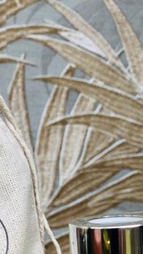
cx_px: 29
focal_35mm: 108
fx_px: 729
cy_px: 221
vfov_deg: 19.5
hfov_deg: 11.2
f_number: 2.4
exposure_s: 1/60
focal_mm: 6
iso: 16
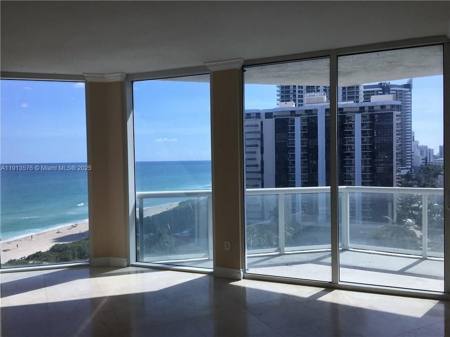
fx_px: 377
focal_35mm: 29
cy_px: 168
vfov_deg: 48.2
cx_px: 225
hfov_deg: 61.7
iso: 32
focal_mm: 4.15
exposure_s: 1/1364
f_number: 2.2
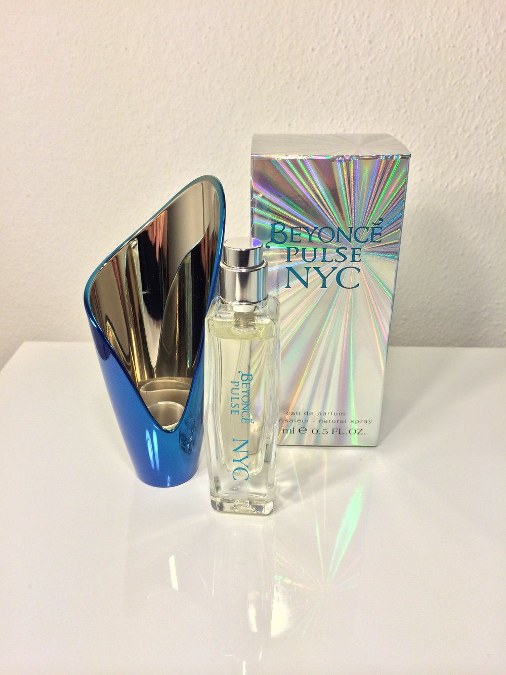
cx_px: 253
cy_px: 338
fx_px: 585
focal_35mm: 30
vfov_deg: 60.0
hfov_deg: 46.8
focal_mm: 4.12
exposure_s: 1/50
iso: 40
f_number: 2.2
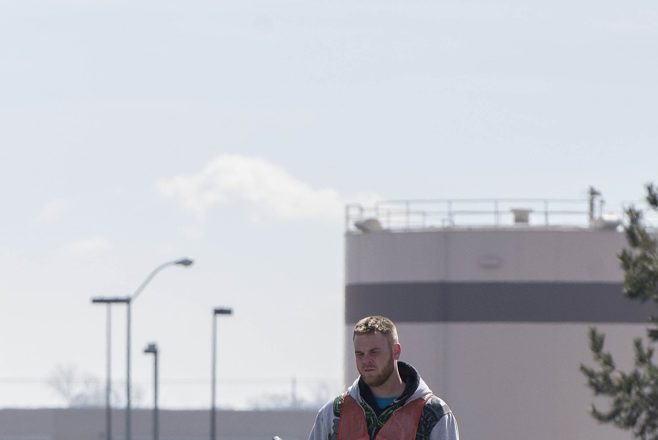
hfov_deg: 4.1
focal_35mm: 507
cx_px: 67
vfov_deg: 2.7
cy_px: 577
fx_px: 9271
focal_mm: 170
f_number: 9
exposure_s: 1/800
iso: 200
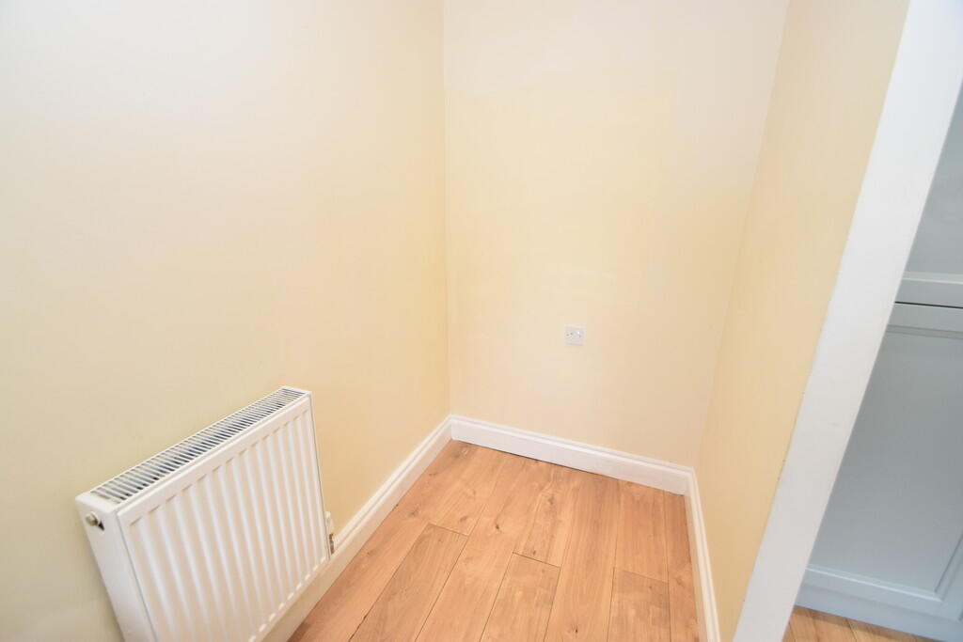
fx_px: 401
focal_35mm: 15
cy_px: 321
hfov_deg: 100.4
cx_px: 482
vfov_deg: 77.3
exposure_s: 1/100
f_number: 5
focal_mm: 10
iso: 800
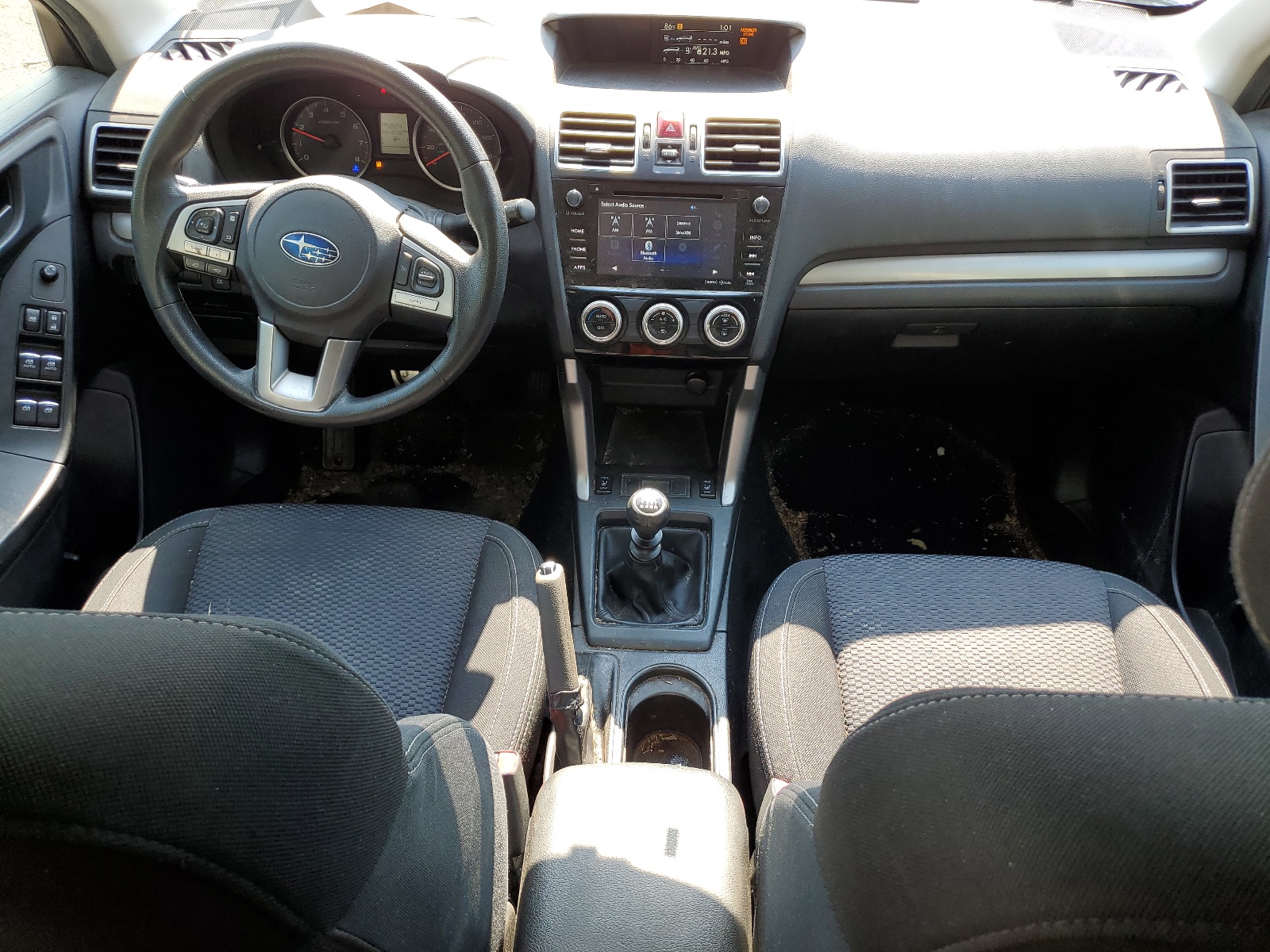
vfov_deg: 53.1
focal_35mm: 26
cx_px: 635
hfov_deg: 67.3
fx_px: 954
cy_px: 476
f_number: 1.5
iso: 50
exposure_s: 1/175
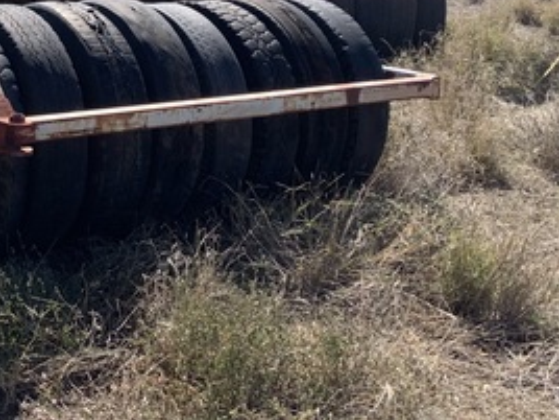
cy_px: 70
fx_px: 1034
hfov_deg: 27.2
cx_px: -83
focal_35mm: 64
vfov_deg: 22.5
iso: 25
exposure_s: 1/1661
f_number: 1.8
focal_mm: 4.25
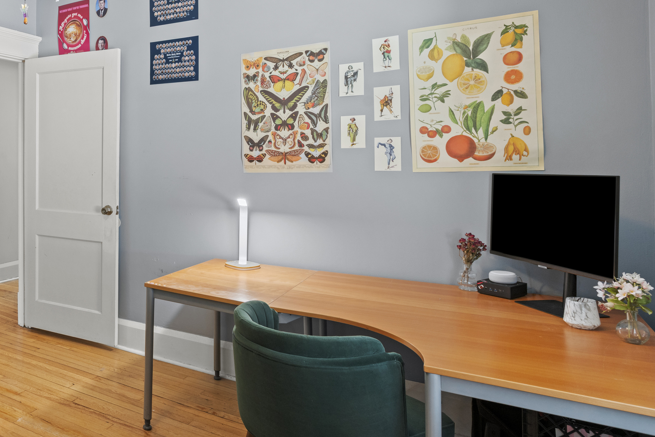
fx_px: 528
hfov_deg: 57.2
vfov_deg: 44.6
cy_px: 165
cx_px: 101
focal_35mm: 29
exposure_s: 1/1.25
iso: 640
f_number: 8
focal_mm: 17
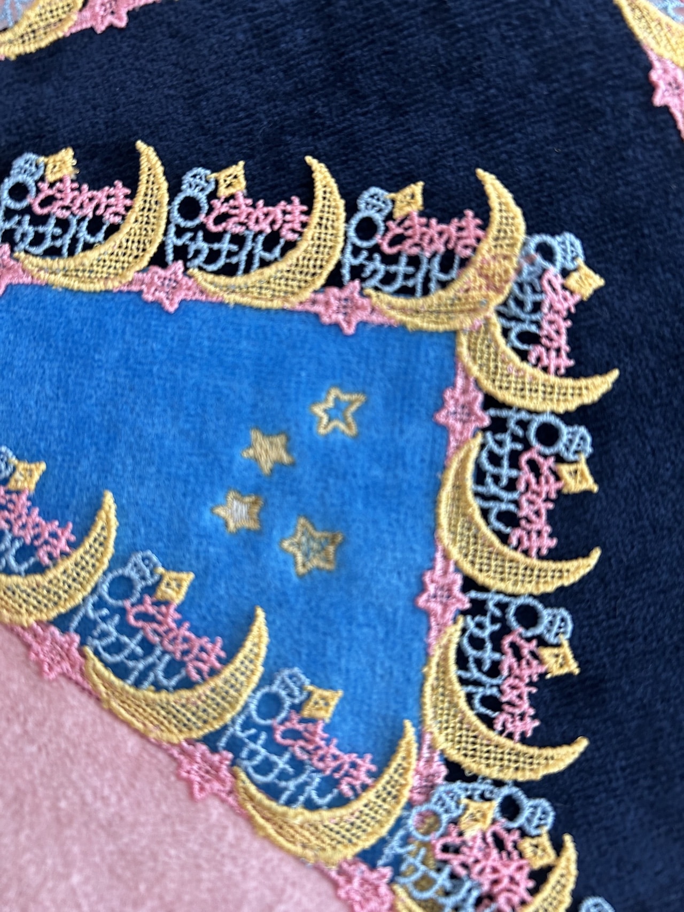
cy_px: 456
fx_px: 685
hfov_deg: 53.1
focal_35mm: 26
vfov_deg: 67.3
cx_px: 342
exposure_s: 1/60
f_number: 1.5
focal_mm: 5.7
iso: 160
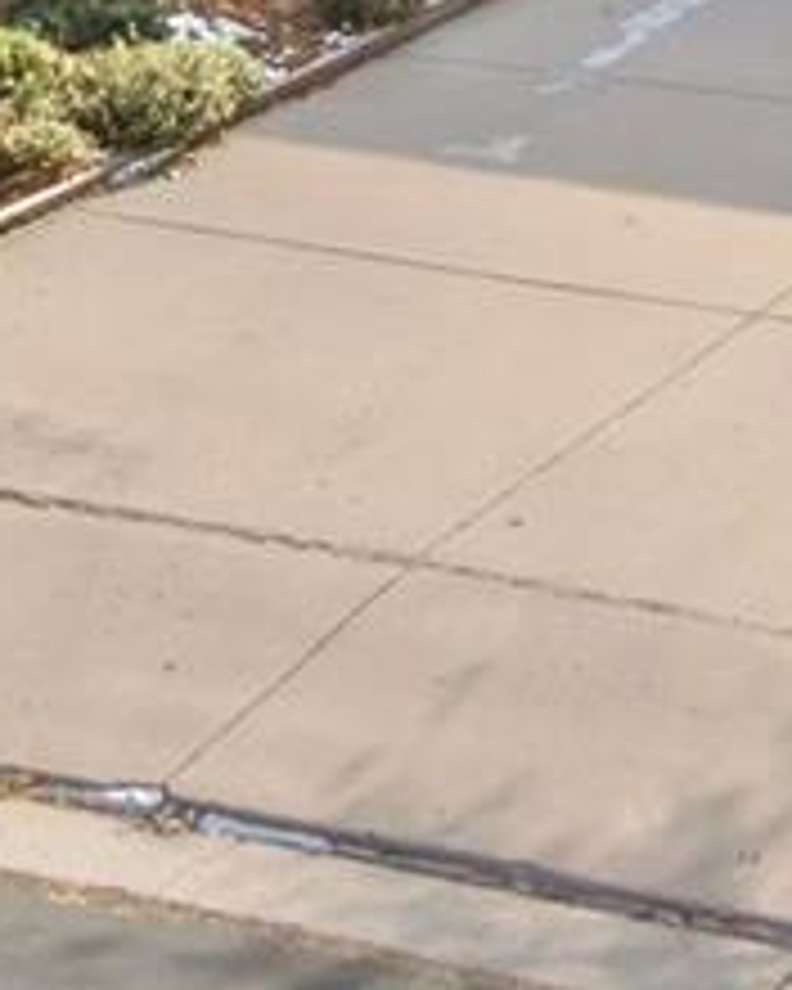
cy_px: -666
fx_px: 4395
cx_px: 842
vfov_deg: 12.0
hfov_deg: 10.2
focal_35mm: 150
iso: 100
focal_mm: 5.69
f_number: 3.2
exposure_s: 1/25
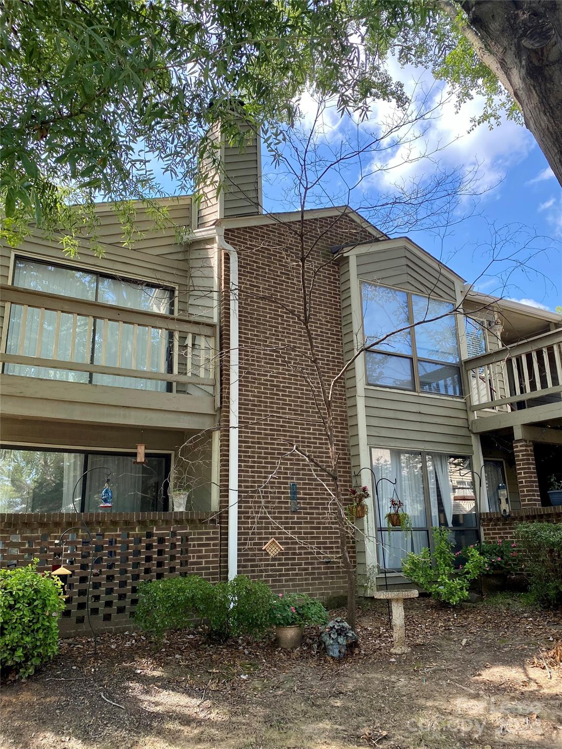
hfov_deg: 53.1
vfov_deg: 67.3
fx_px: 563
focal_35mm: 26
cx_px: 281
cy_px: 374
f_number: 1.8
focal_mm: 4.25
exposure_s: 1/524
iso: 32
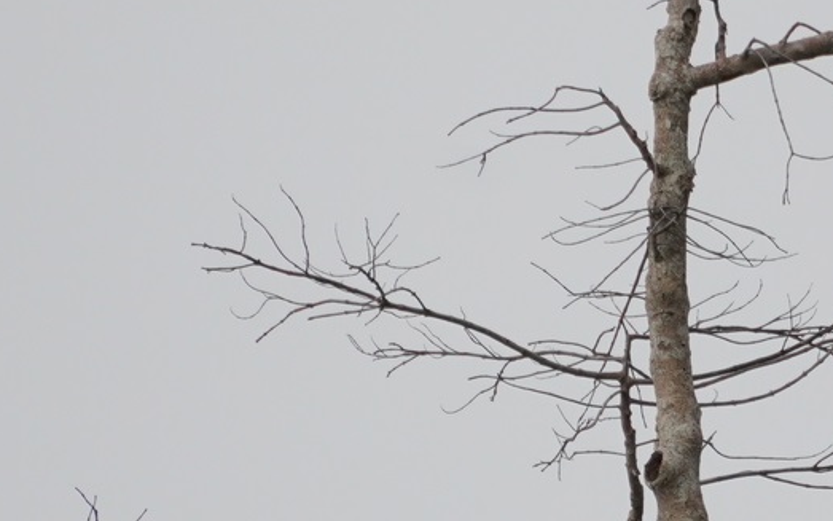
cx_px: 962
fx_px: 33217
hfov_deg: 1.4
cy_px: 167
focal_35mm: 1463
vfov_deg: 0.9
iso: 800
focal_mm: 300
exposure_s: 1/3200
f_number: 7.1
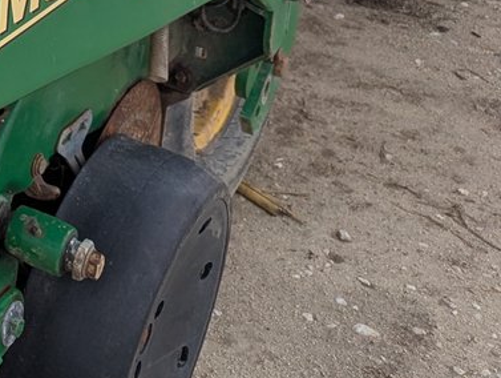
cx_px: -387
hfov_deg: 17.0
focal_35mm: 96
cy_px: -305
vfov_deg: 13.8
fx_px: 1392
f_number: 1.85
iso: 45
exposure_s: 1/1364
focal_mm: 6.81
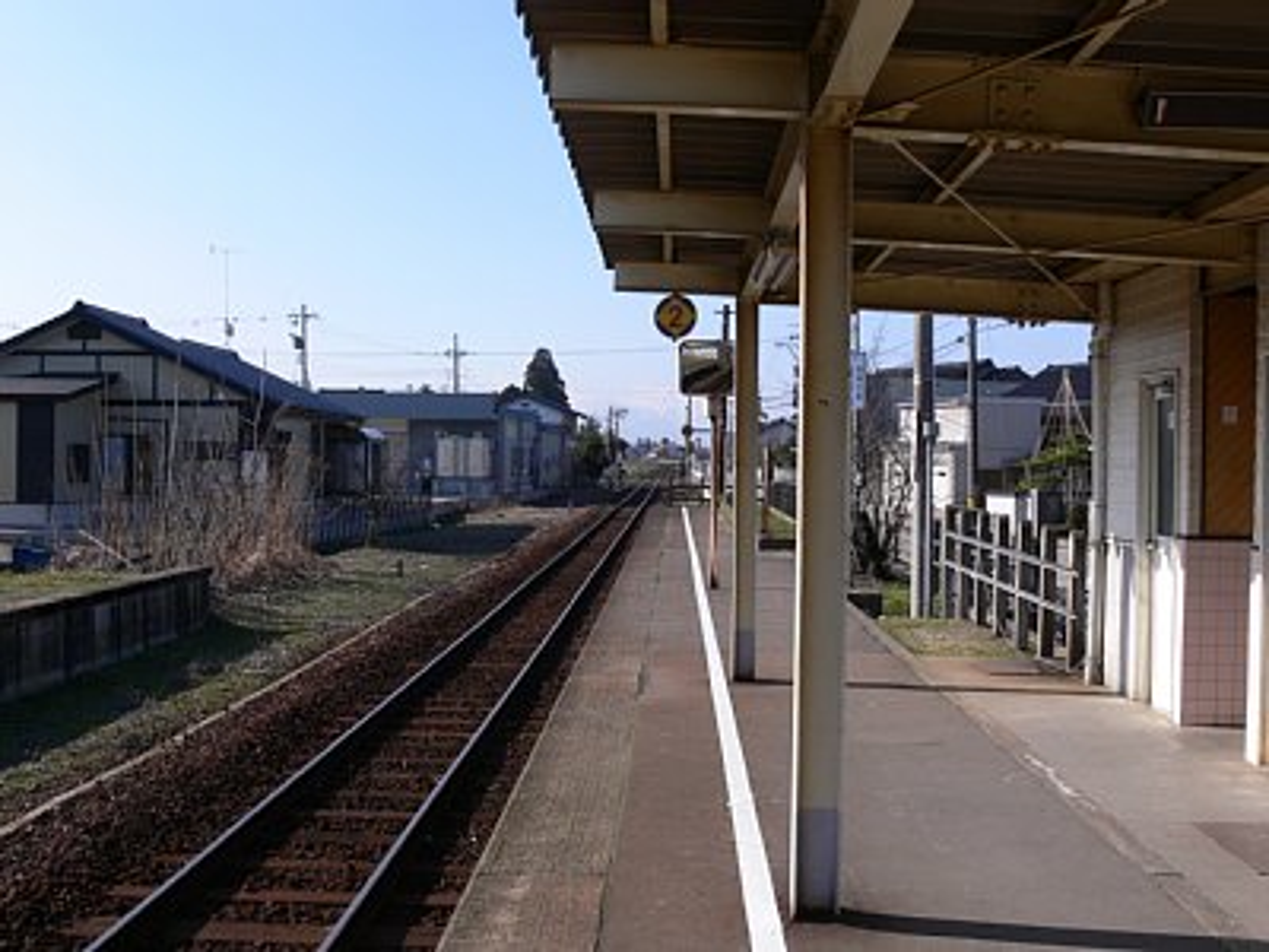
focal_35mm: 38
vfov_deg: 37.7
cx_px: 634
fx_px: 1393
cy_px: 476
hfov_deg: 49.0
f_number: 5.6
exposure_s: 1/250
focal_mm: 8.1
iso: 80
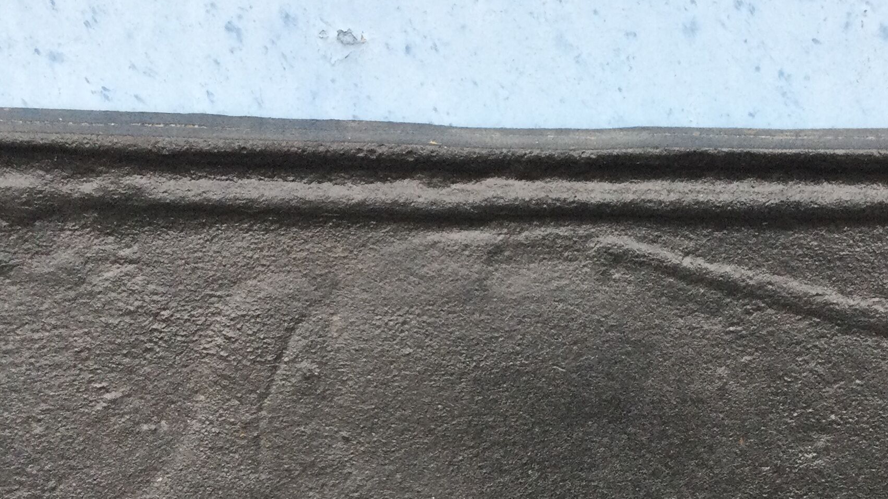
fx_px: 1531
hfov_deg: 32.3
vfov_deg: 18.1
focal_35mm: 65
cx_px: 527
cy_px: 503
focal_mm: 3.3
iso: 32
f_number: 2.4
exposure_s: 1/33
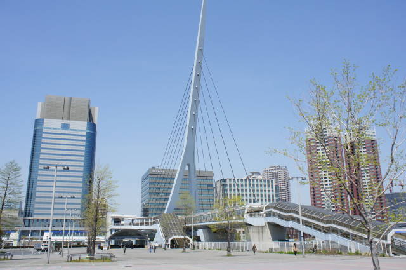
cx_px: 203
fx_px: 355
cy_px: 135
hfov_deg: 59.6
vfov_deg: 41.6
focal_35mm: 32
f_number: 11
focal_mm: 21
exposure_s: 1/250
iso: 200
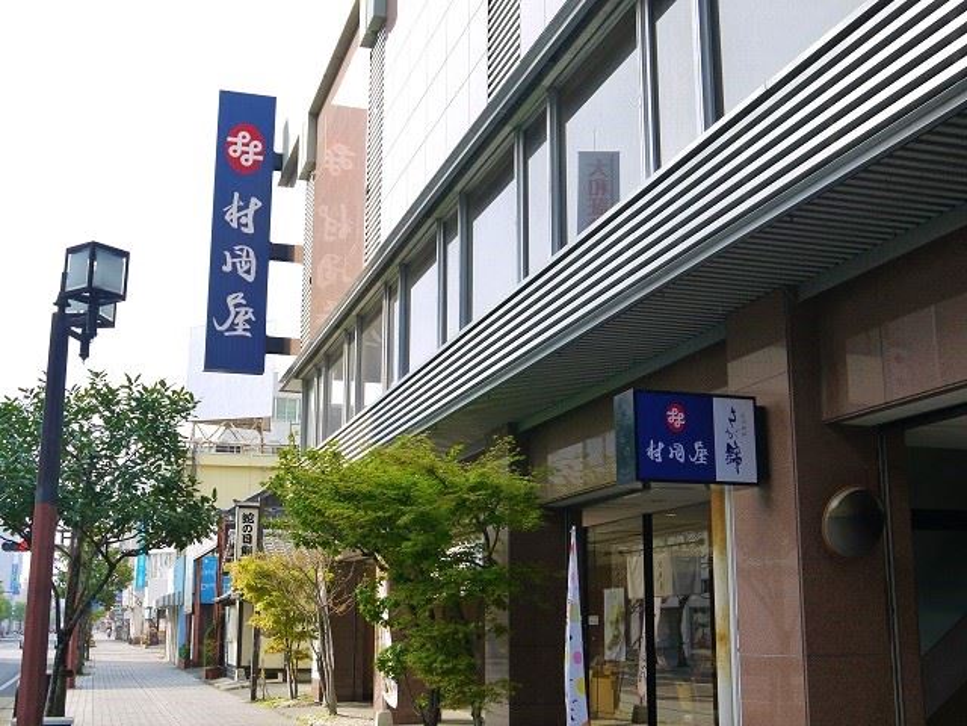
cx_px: 484
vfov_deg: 32.9
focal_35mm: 44
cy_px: 363
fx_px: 1229
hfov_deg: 42.9
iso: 160
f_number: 6.3
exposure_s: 1/200
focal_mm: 22
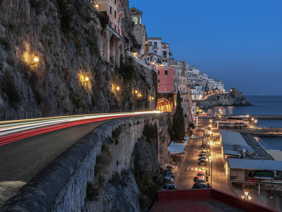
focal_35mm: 38
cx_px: 125
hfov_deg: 48.9
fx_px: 310
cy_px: 106
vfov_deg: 37.7
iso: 64
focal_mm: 35
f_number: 18
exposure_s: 30
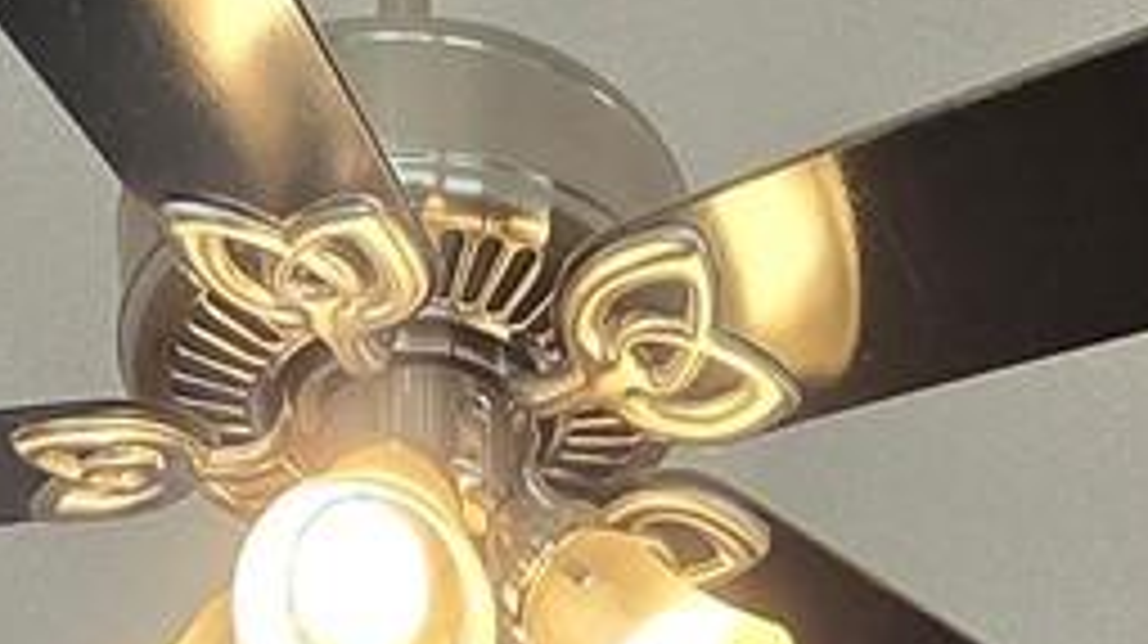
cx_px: 626
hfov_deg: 23.9
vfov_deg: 8.0
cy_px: 2594
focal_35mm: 89
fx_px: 2707
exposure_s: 1/60
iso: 80
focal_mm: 2.2
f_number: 2.2
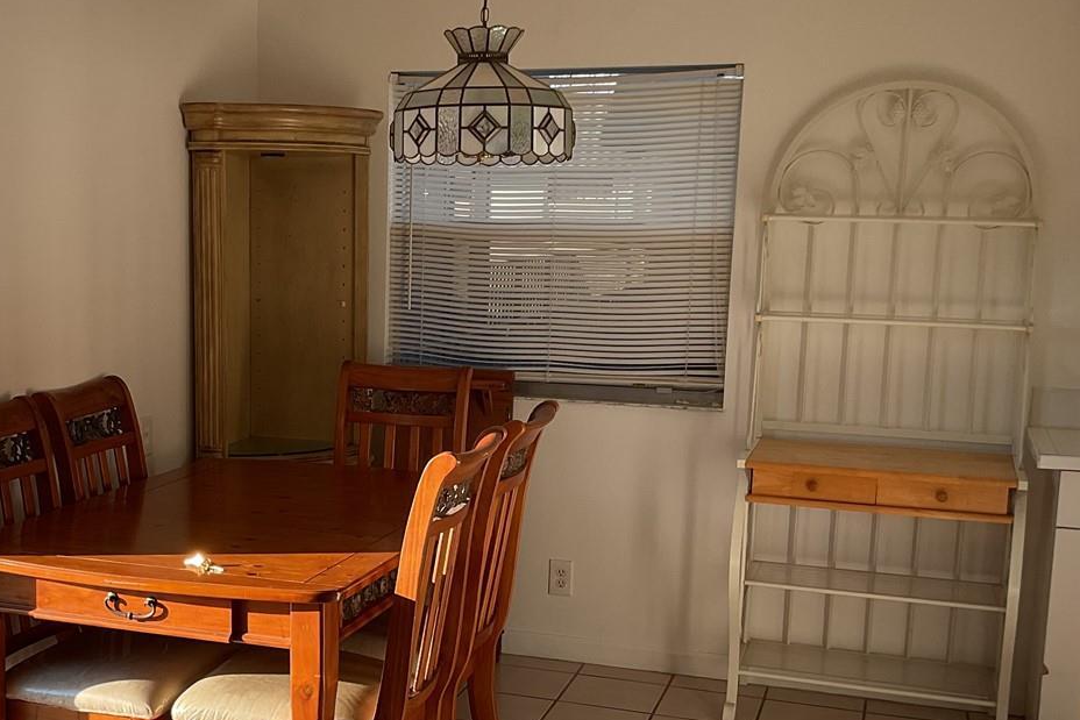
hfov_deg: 37.7
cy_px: 449
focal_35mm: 52
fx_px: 1560
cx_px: 344
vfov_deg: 25.9
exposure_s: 1/375
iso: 16
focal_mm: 3
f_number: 1.8
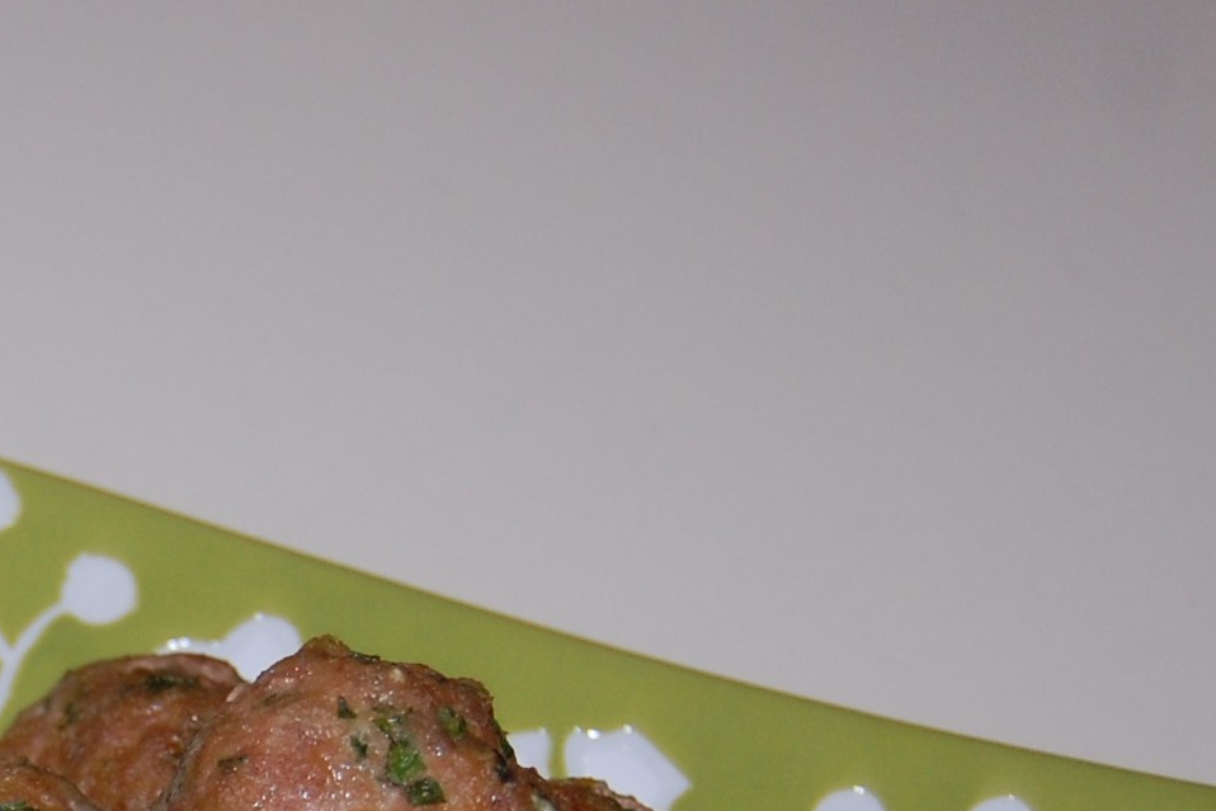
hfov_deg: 15.5
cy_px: 1168
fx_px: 4223
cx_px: -399
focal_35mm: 125
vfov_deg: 10.6
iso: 400
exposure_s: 1/60
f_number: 4.2
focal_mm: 28
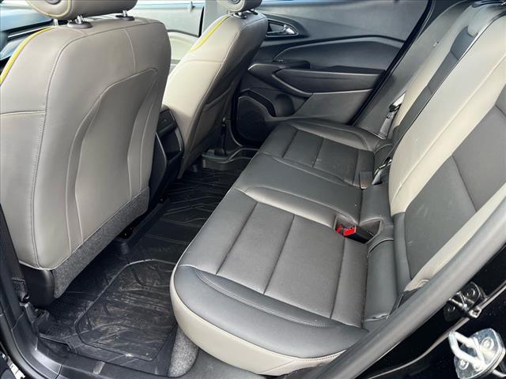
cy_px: 190
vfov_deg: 53.1
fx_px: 380
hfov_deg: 67.3
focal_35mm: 26
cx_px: 253
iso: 125
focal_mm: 5.7
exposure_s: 1/108
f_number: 1.5
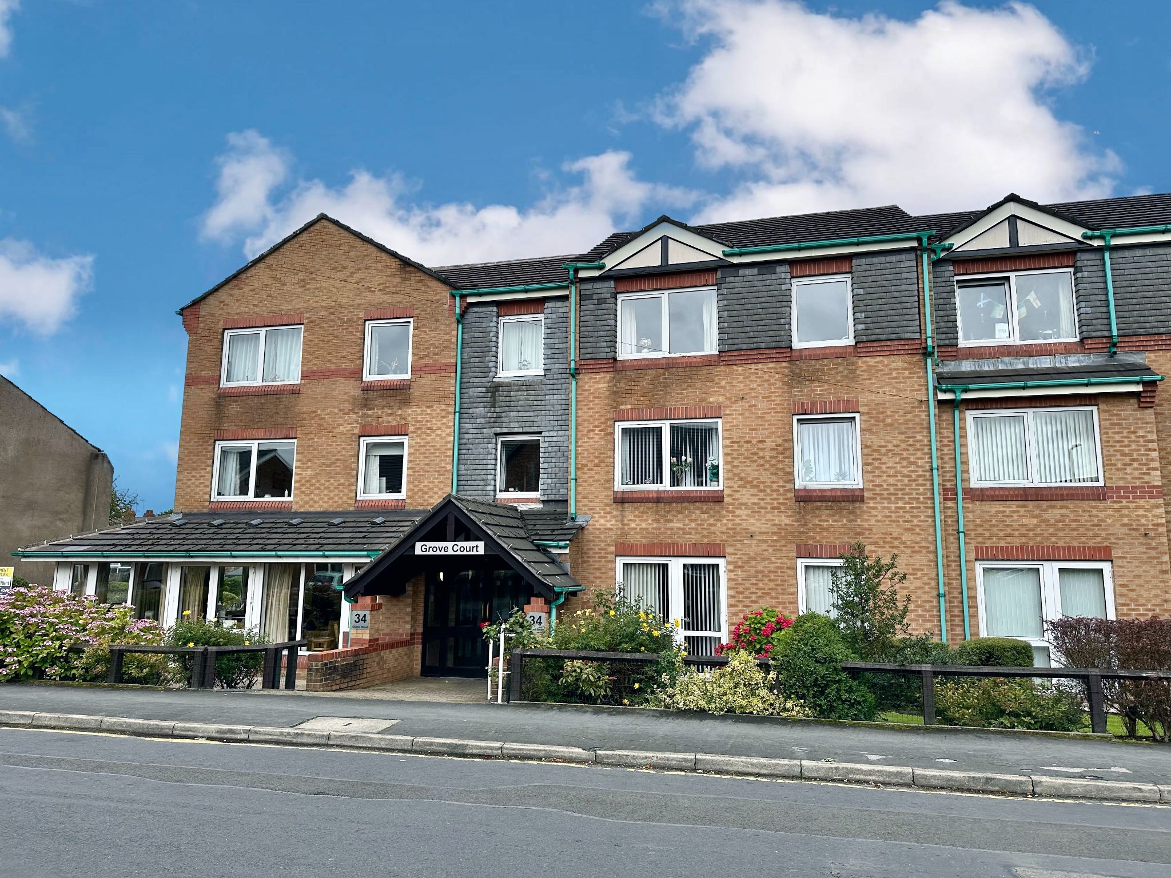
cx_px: 586
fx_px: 812
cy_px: 439
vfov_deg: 56.8
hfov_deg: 71.6
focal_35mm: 24
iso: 80
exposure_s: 1/4762
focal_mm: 6.86
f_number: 1.78
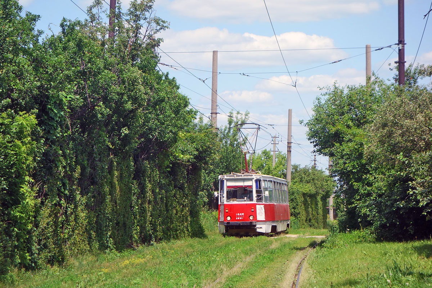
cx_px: 216
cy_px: 144
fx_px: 1176
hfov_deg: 20.8
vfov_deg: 14.0
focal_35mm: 98
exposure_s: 1/500
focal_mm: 36.58
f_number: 5
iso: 125
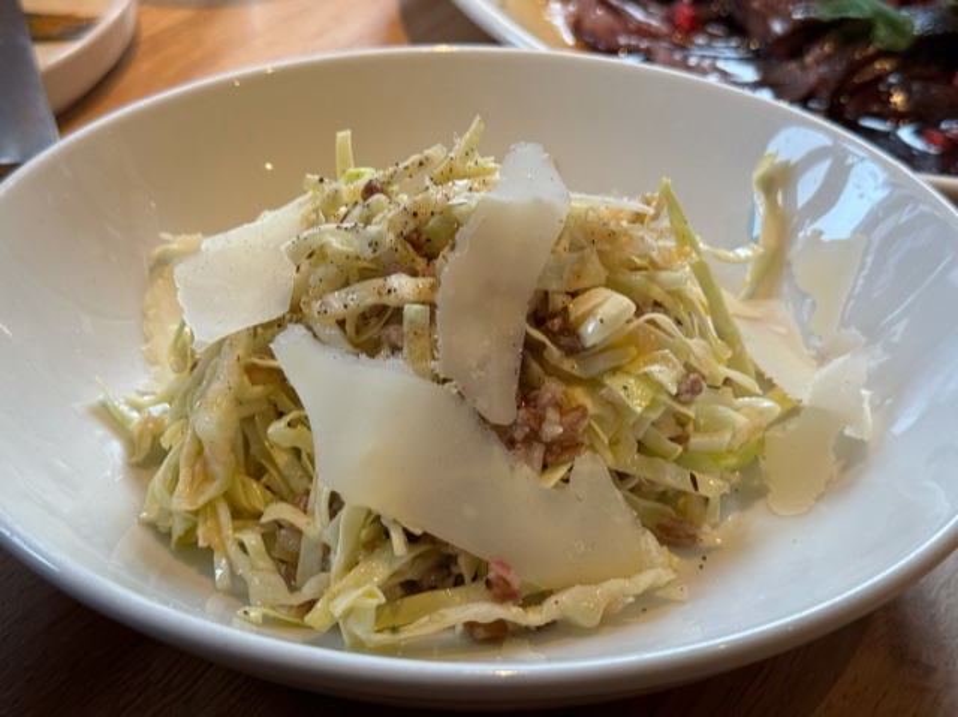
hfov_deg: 39.7
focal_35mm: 48
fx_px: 1327
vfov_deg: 30.2
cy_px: 358
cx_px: 479
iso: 80
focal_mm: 6.76
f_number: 1.78
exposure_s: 1/50
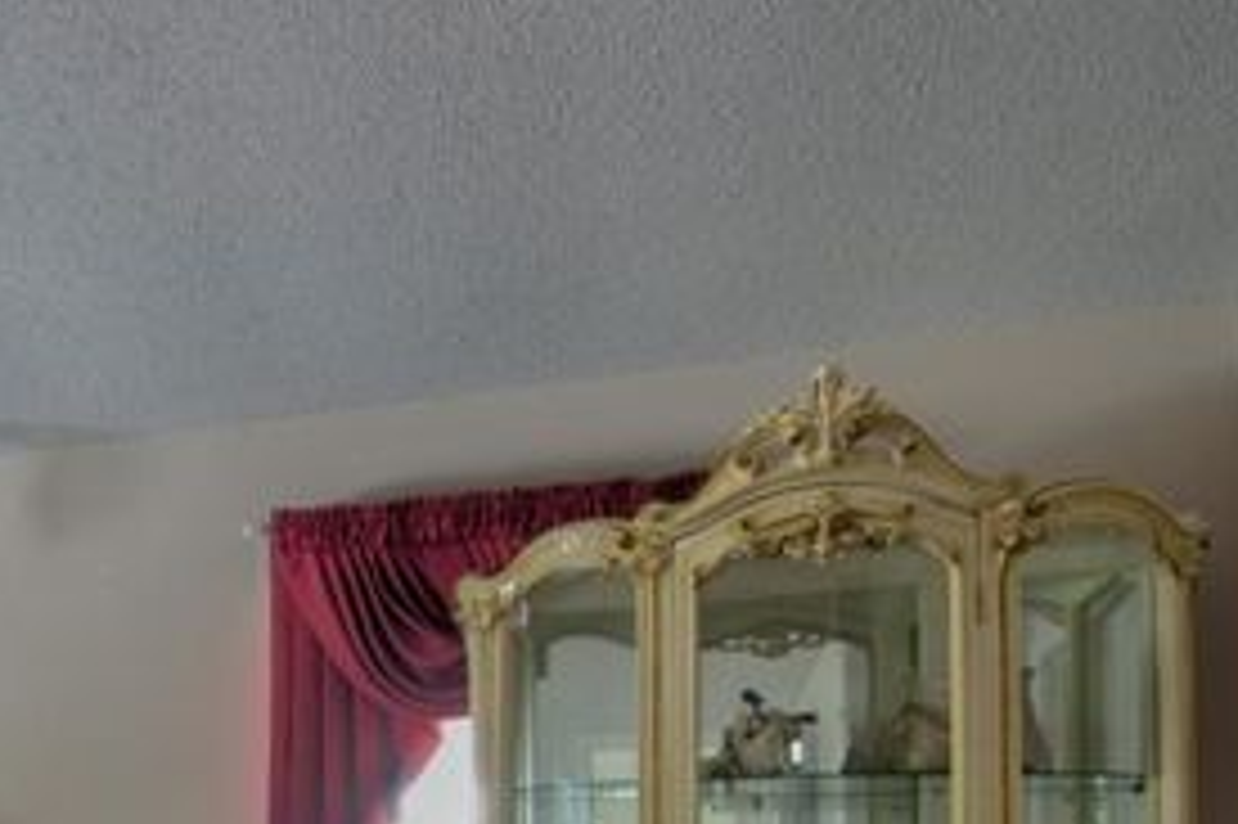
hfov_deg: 39.2
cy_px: 896
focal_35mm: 41
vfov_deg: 29.5
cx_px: -115
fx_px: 1409
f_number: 11
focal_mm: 16
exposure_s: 1/2
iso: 400
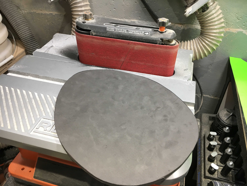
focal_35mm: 29
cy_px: 93
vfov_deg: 48.2
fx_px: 207
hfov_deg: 61.7
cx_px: 124
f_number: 2.2
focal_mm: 4.15
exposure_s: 1/30
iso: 64
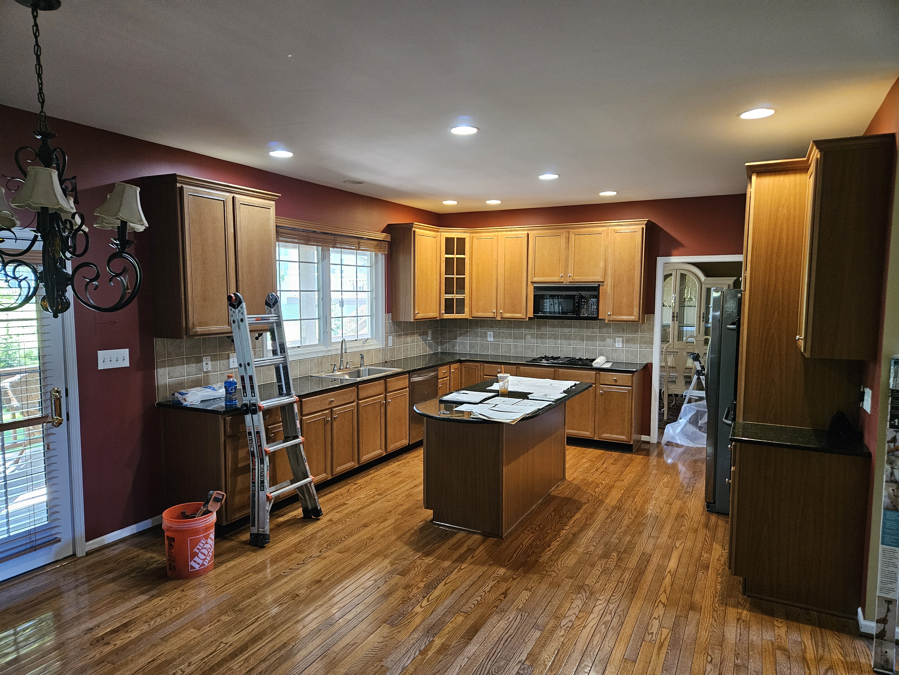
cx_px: 450
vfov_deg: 58.9
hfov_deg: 73.9
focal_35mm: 23
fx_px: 597
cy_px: 338
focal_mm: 5.4
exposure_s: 1/60
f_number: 1.8
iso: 500
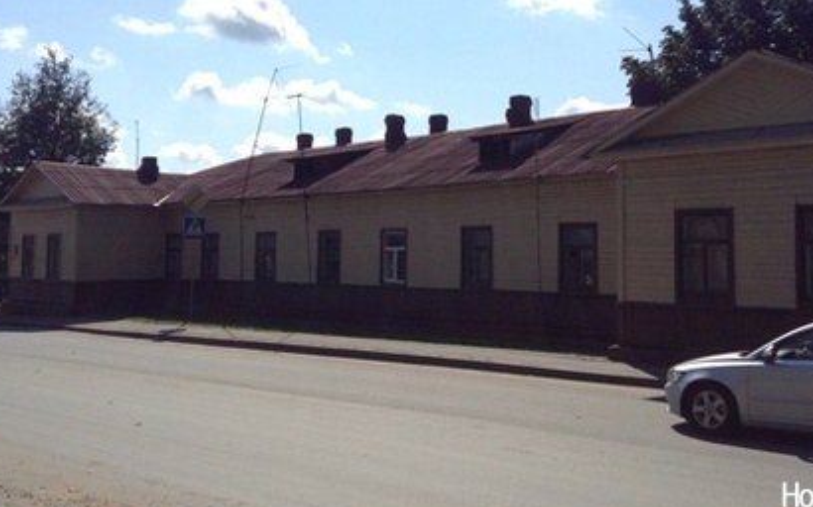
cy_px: 196
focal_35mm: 45
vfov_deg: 28.5
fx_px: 997
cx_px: 430
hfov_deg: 44.4
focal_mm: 3.3
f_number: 2.4
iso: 32
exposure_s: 1/2146
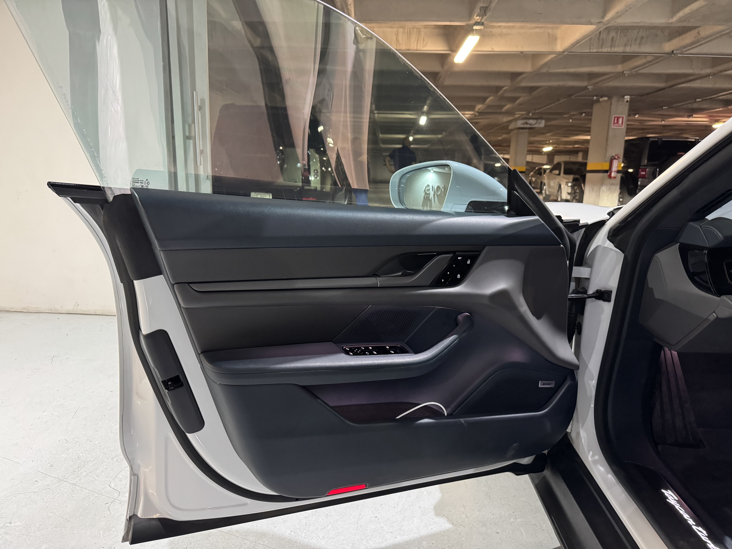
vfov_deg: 56.8
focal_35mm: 24
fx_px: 508
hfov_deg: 71.6
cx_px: 366
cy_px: 274
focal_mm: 6.76
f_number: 1.78
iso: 800
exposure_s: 1/40
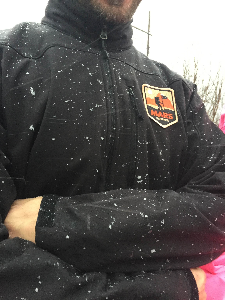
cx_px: 112
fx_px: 251
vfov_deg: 61.7
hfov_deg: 48.2
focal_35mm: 29
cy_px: 150
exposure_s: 1/30
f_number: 2.2
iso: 200
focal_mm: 4.15
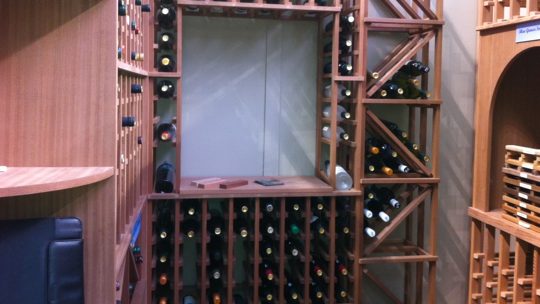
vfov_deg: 30.3
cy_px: 114
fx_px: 559
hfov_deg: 51.6
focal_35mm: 39
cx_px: 274
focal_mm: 3.85
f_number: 2.8
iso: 160
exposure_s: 1/15
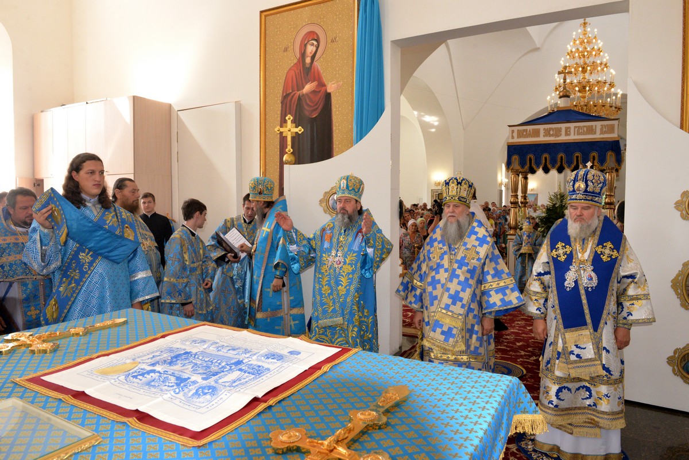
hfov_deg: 73.7
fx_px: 459
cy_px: 230
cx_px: 344
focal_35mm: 24
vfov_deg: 53.2
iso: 4000
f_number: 10
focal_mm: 24
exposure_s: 1/200
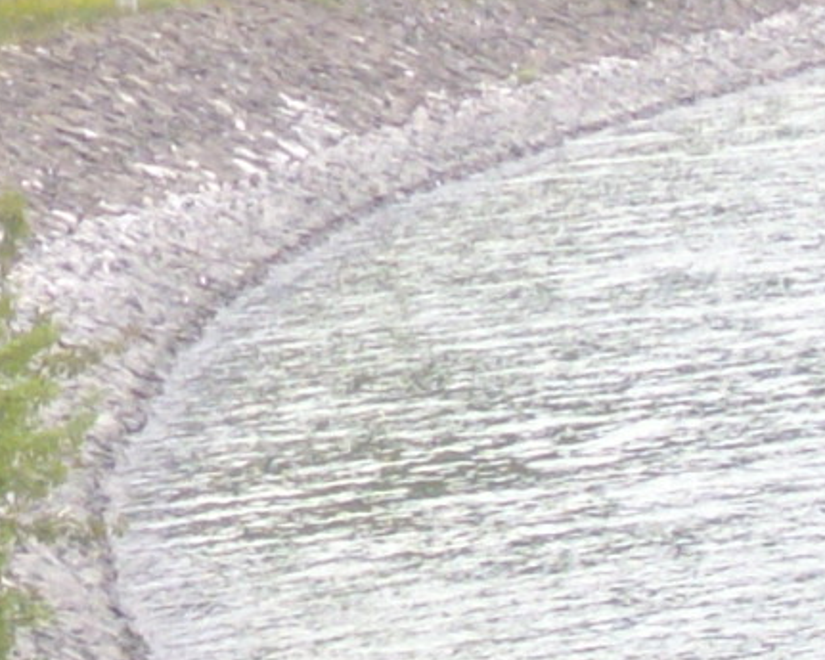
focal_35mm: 411
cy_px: -168
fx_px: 10038
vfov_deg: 3.8
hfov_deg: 4.7
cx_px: -197
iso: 160
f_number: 3.8
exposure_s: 1/250
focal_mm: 11.3
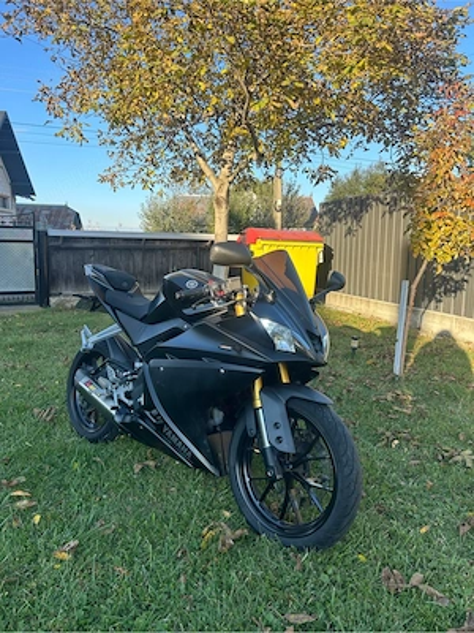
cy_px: 316
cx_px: 237
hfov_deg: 53.1
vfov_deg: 67.3
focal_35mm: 26
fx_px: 475
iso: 50
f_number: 1.5
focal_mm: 5.7
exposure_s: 1/866
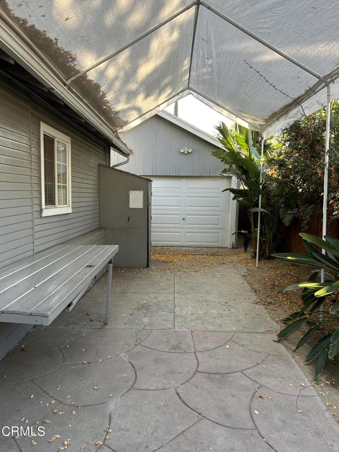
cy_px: 226
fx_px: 339
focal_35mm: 26
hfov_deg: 53.1
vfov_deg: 67.3
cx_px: 170
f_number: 1.5
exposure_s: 1/177
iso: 40
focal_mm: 5.7
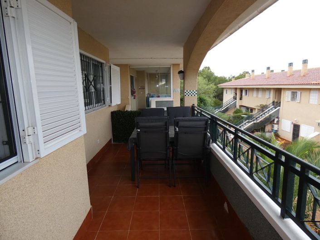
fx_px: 185
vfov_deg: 66.0
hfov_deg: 81.7
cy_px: 120
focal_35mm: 20
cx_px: 160
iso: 125
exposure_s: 1/60
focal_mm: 3.6
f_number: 2.8
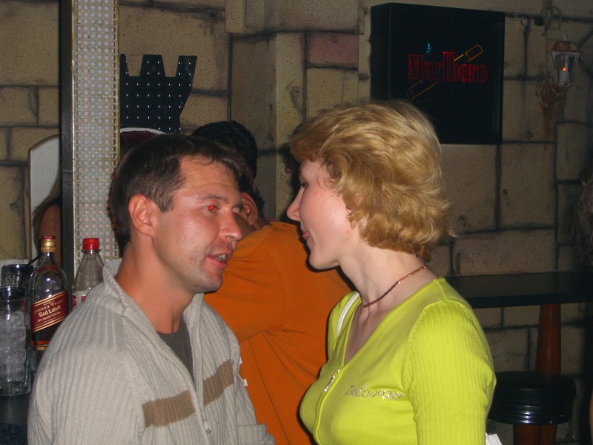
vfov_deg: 21.6
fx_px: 1165
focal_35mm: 68
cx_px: 296
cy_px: 222
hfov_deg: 28.6
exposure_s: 1/60
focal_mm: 14.2
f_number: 4
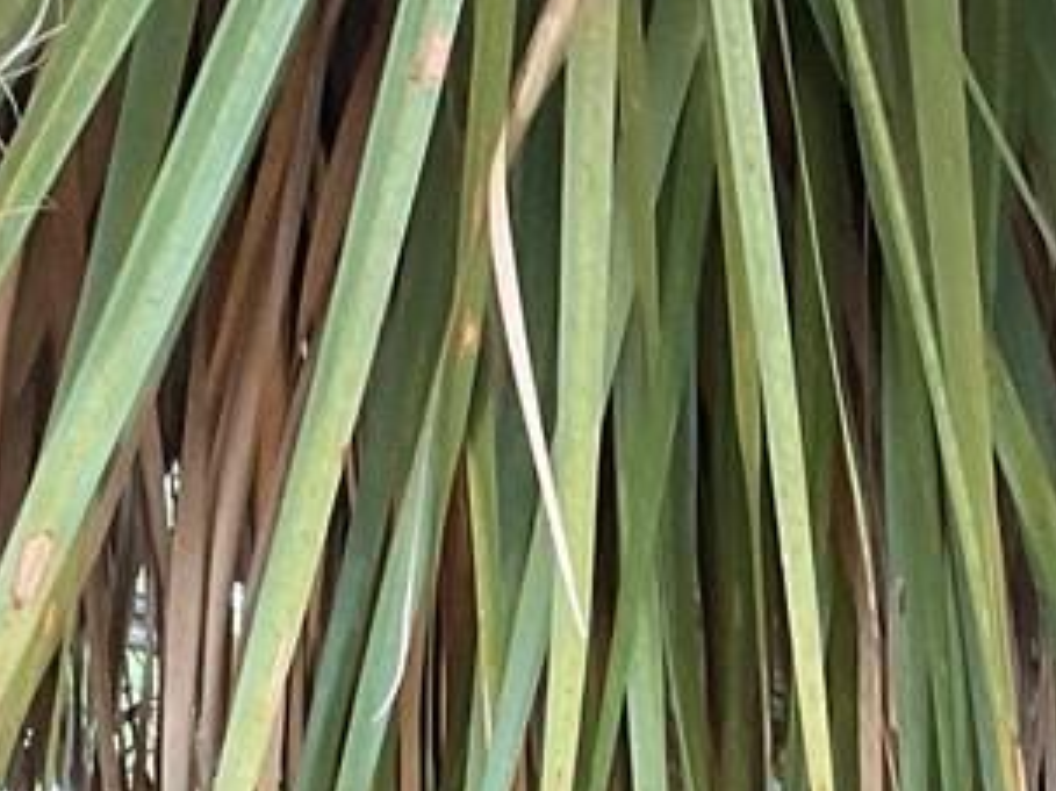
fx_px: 4666
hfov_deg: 12.8
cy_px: 638
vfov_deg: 9.7
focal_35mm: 153
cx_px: 1025
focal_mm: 3
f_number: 1.8
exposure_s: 1/60
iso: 125
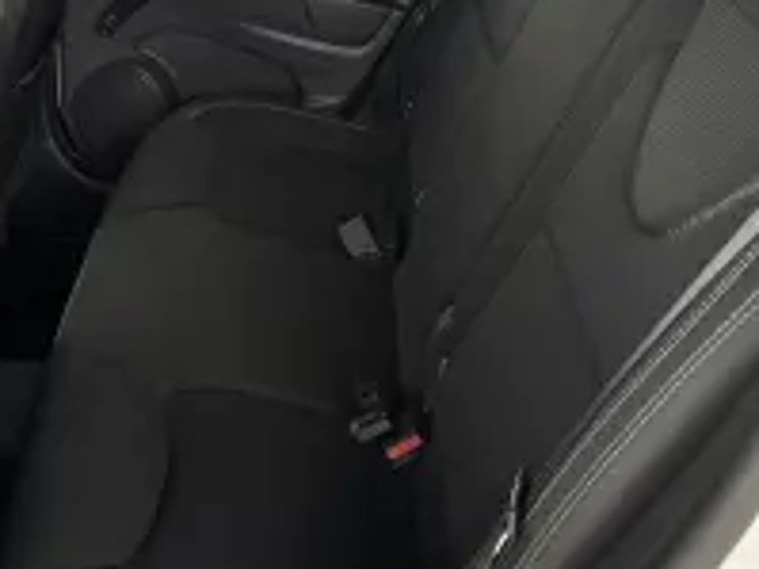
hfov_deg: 40.1
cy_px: 286
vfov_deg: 30.8
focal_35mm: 47
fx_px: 1030
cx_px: 271
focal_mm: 5.96
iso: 160
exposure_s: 1/60
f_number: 1.6
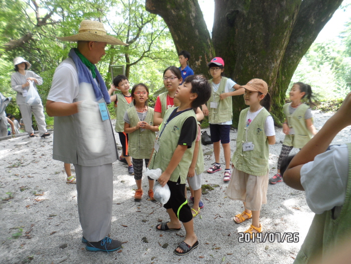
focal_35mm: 26
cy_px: 132
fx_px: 264
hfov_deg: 67.3
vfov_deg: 53.1
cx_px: 176
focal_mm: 4.9
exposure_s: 1/60
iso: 80
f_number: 3.3
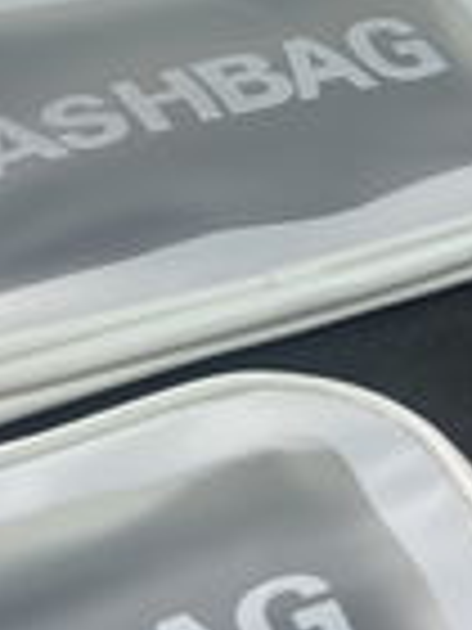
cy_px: 106
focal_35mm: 99
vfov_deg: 19.6
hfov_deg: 14.8
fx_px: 1800
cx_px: 31
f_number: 1.6
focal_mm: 5.1
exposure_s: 1/121
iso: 40
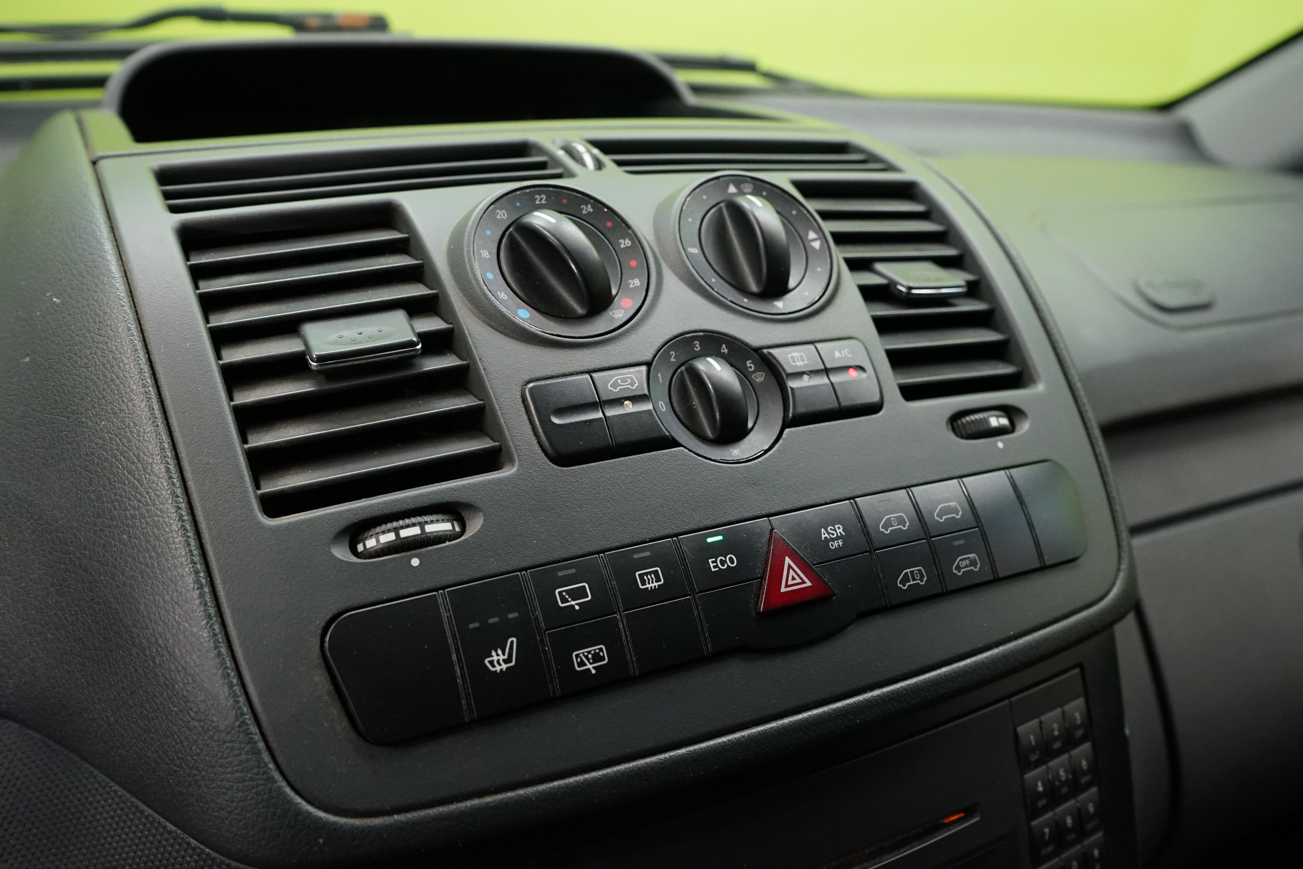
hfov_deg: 63.7
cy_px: 434
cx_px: 652
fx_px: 1050
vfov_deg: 45.0
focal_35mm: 29
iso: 3200
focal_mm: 29
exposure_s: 1/80
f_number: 5.6
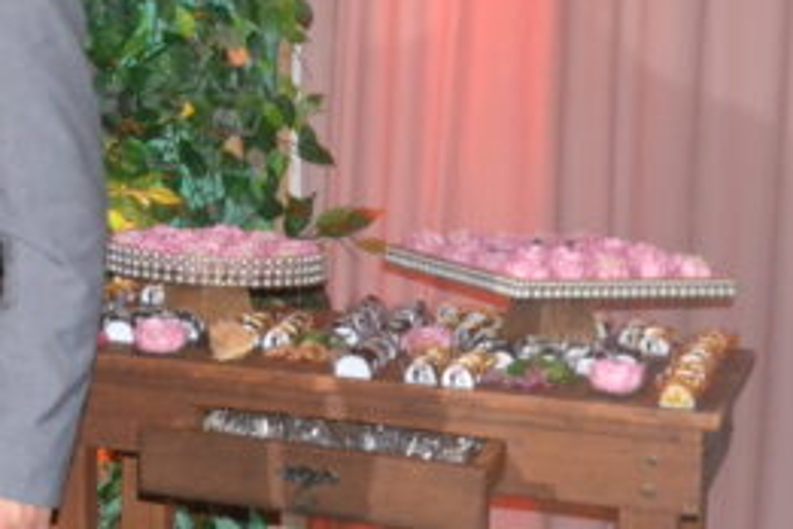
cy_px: 76
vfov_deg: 11.5
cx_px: -351
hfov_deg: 16.0
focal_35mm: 119
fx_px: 2612
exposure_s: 1/60
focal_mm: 25
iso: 3200
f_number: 4
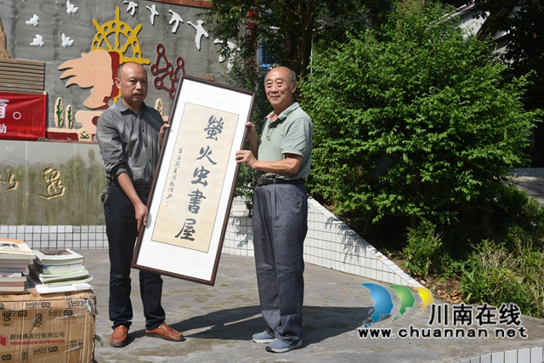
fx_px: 605
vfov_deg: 33.4
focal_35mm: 40
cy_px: 182
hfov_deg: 48.4
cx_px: 272
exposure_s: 1/320
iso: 200
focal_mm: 40
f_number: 10
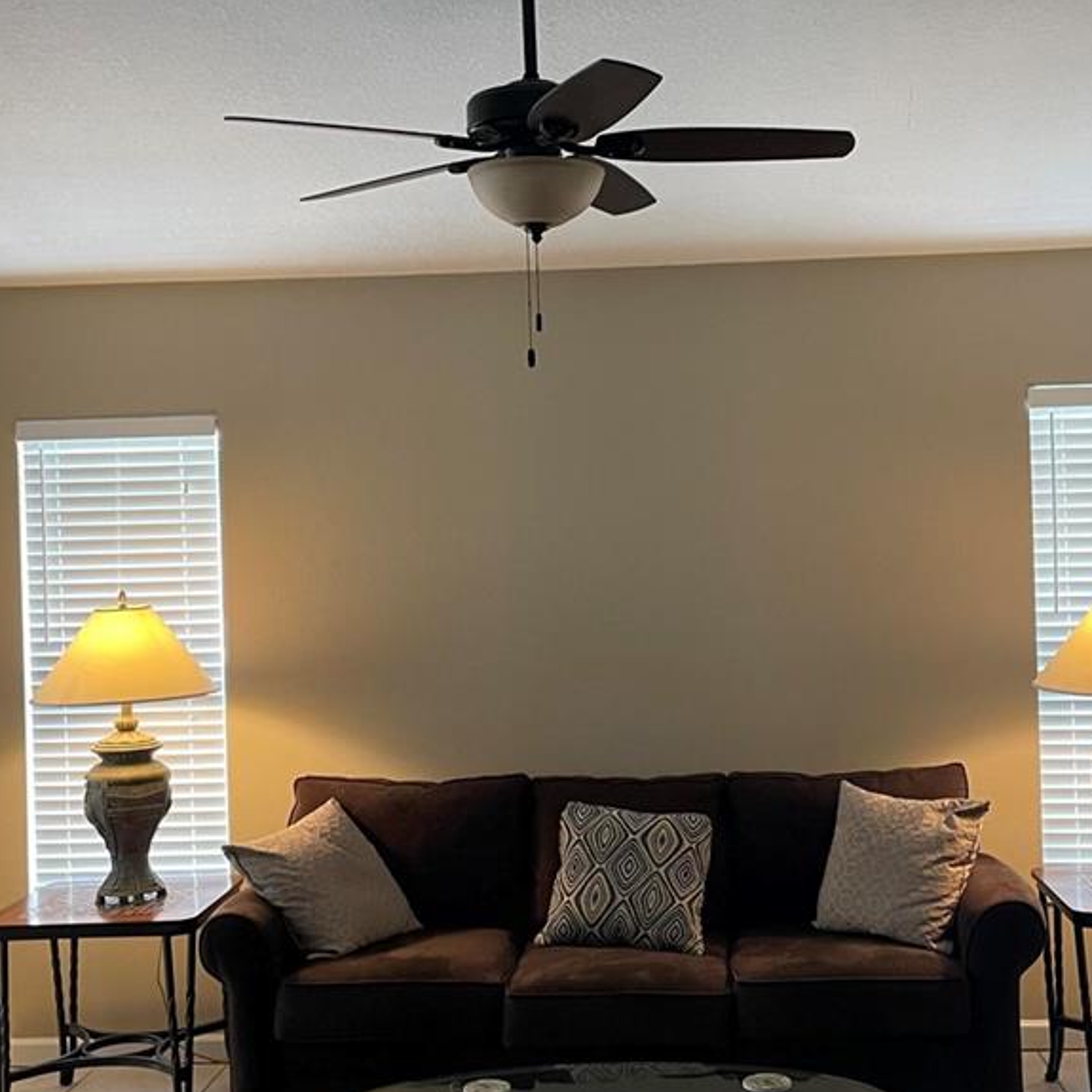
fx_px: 1713
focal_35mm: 48
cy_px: 556
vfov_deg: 35.4
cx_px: 623
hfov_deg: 35.3
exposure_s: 1/60
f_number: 1.6
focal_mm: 4.2
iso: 125
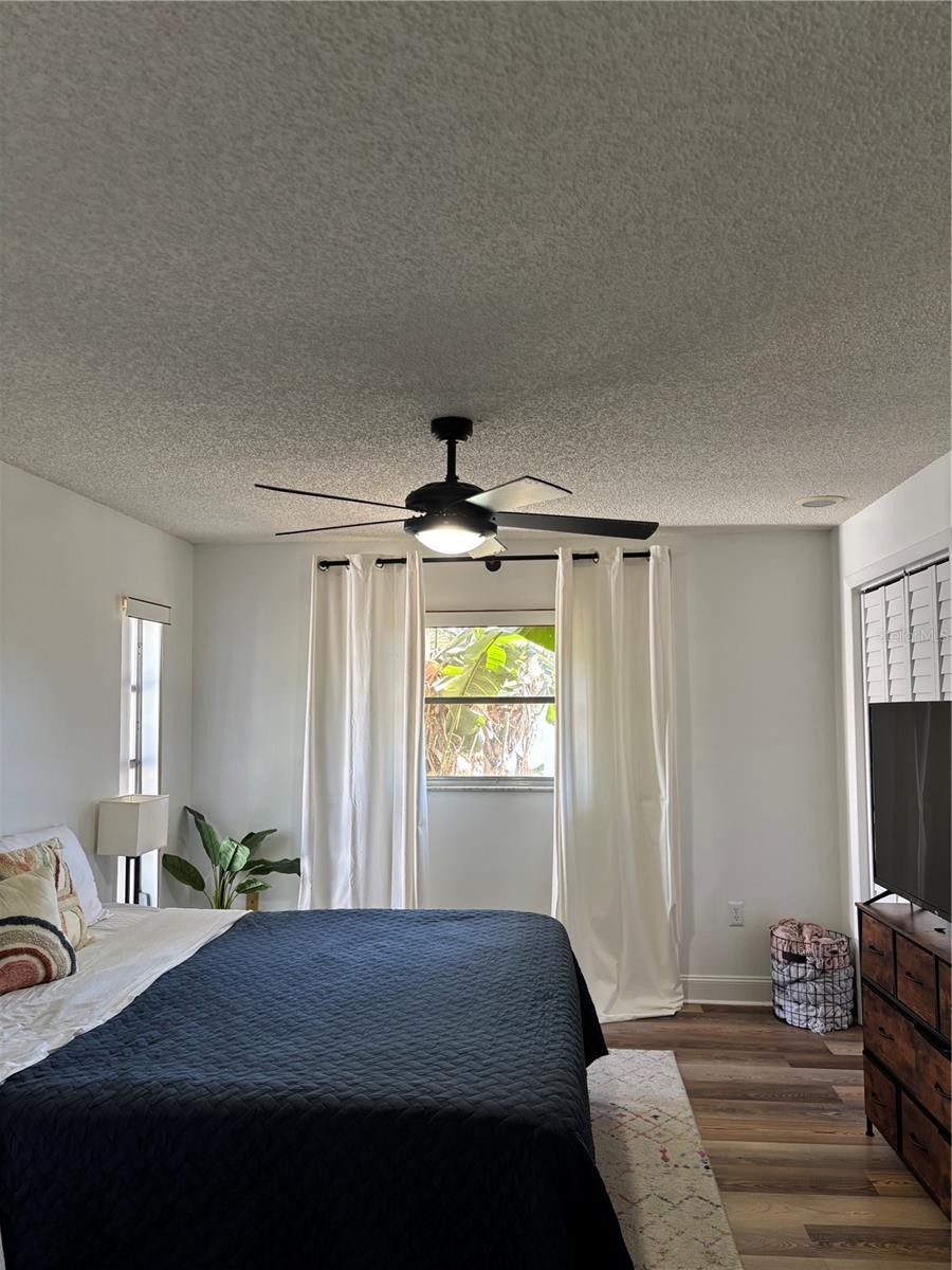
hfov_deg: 53.1
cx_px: 476
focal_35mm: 26
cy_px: 635
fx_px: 953
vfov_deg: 67.3
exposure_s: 1/60
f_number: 1.6
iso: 100
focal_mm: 5.96
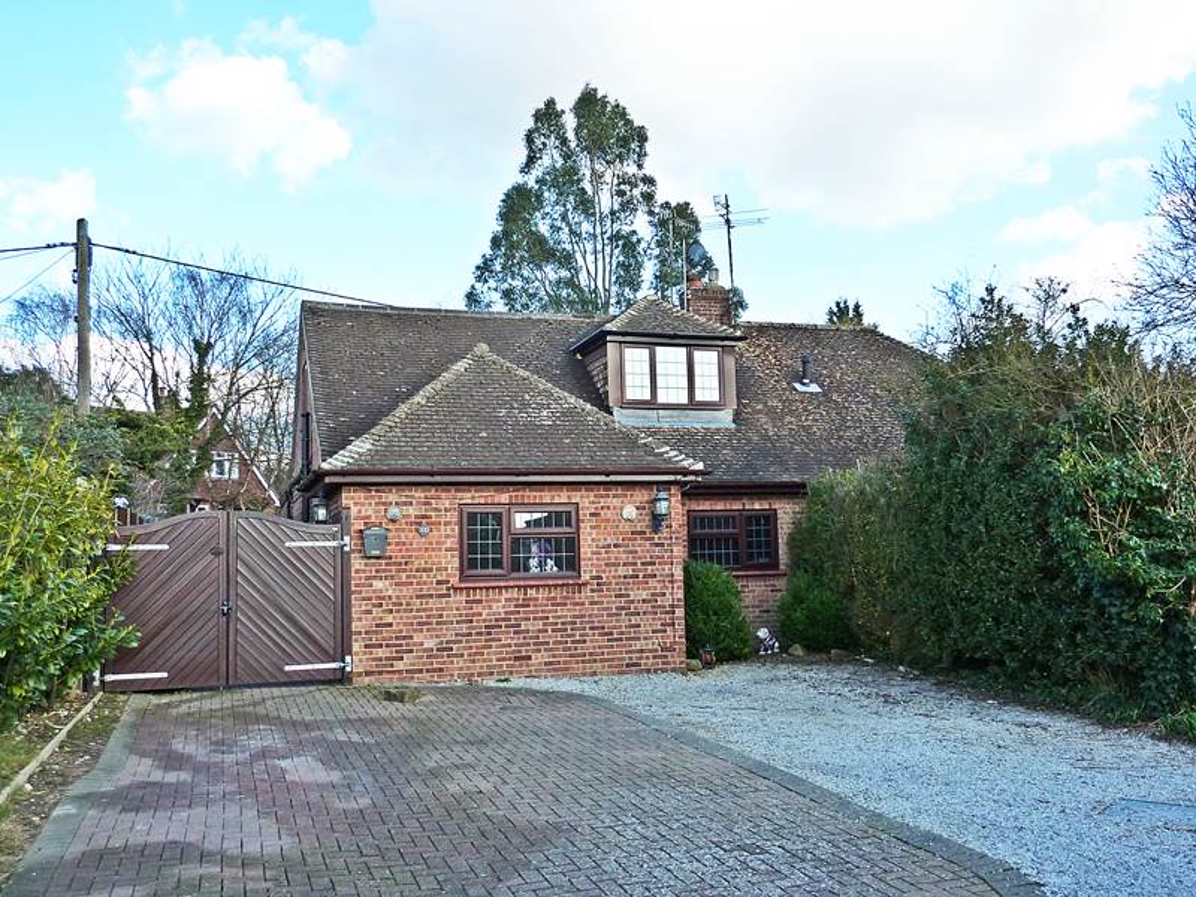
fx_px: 1106
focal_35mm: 32
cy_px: 448
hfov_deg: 56.8
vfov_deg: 44.2
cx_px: 598
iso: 125
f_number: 4
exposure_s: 1/250
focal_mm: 5.3
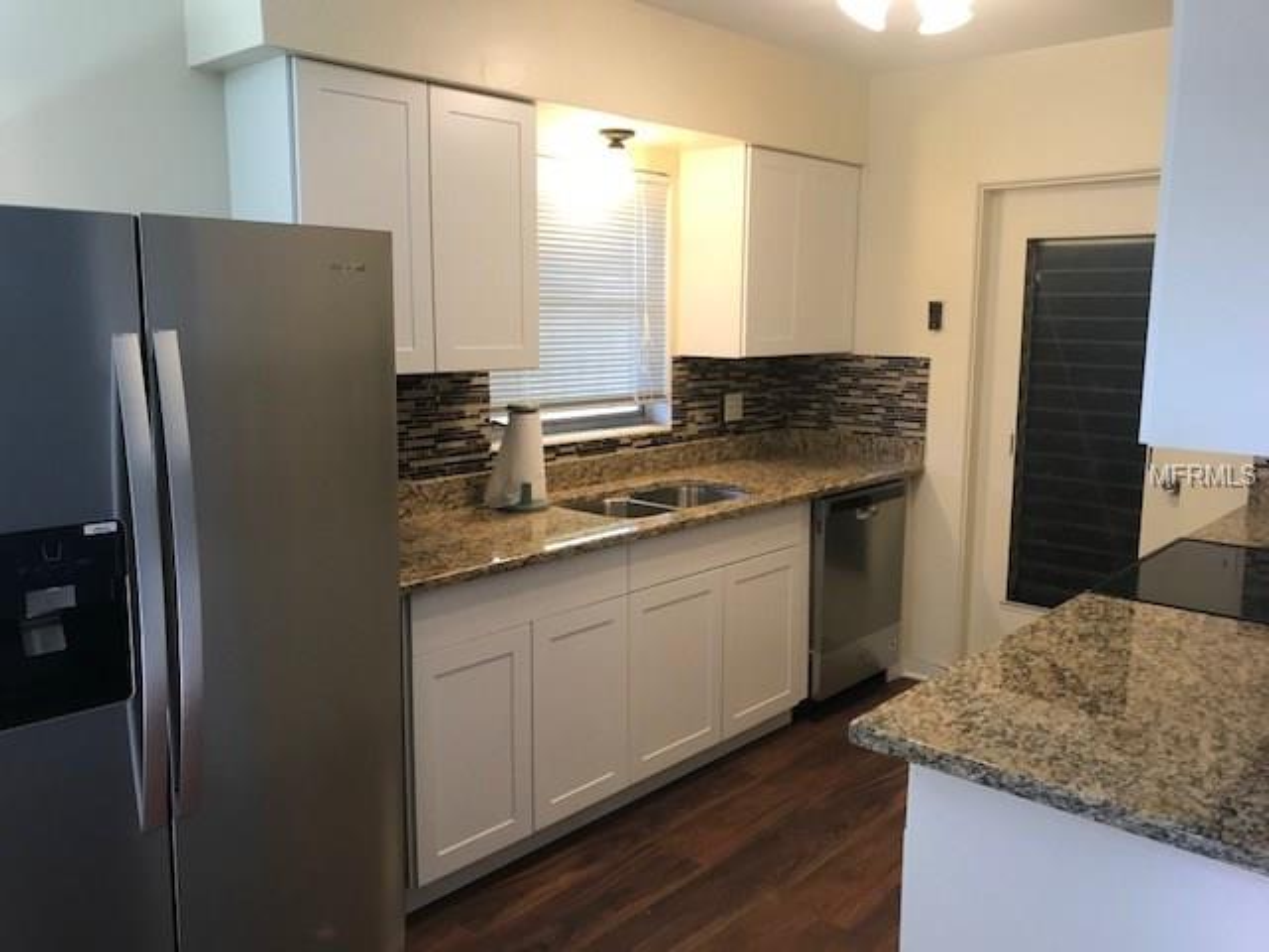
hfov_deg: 63.4
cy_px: 476
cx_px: 634
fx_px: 1026
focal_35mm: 28
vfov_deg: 49.7
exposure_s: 1/24
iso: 40
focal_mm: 3.99
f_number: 1.8
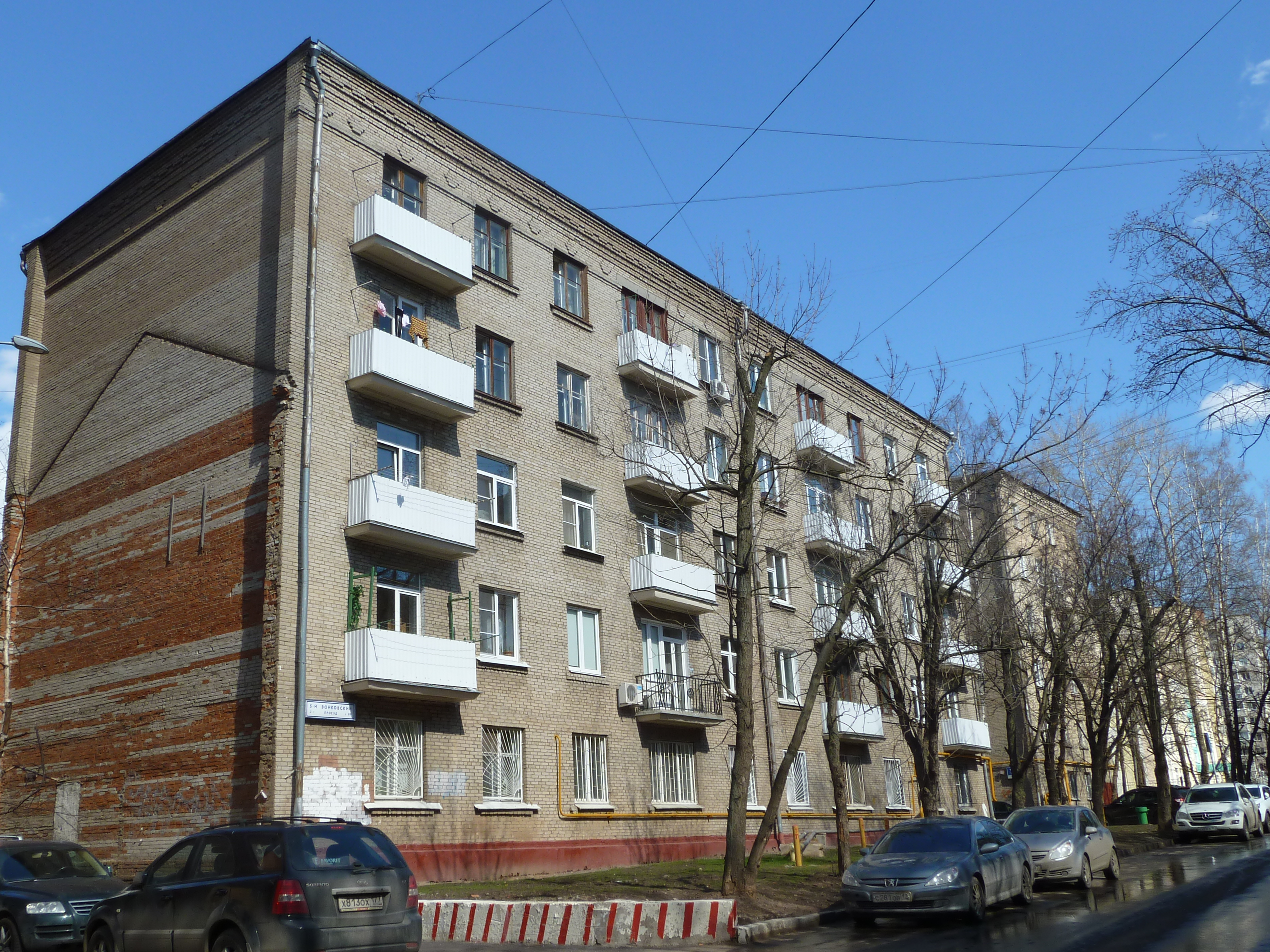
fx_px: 1137
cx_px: 551
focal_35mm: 31
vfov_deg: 45.4
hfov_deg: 58.1
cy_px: 522
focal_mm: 4.4
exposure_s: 1/400
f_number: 4
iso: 80
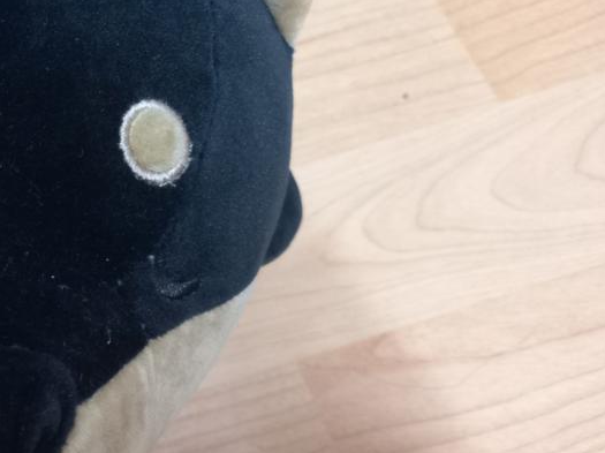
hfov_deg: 28.5
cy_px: 69
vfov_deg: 23.5
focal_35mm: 61
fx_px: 1065
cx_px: -75
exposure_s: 1/24
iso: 400
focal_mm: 4.6
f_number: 1.8
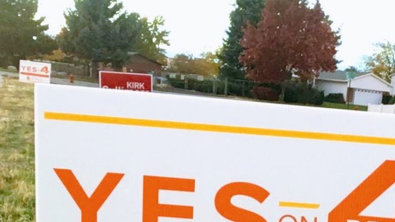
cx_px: 342
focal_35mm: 59
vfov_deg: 19.6
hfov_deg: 33.9
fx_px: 618
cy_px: 238
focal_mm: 2.15
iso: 125
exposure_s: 1/30
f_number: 2.4
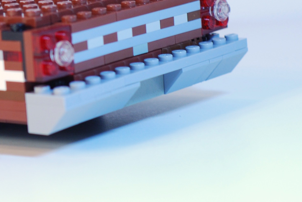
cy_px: -32
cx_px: -58
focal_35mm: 197
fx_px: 1655
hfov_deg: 10.3
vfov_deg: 6.9
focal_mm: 50
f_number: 4
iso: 200
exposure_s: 1/50
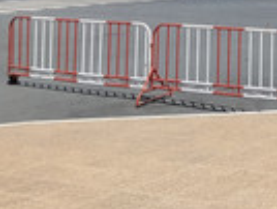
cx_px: 364
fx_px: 866
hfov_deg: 17.1
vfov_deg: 12.7
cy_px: -152
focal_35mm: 108
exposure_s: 1/1748
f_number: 1.8
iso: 50
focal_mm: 4.22
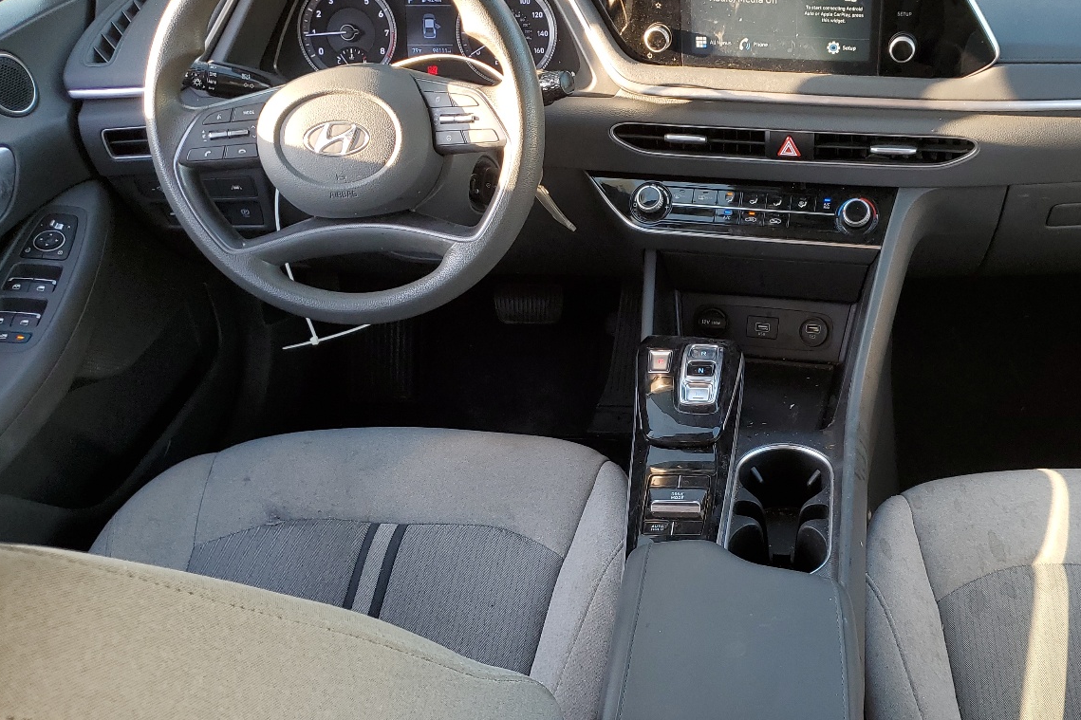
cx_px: 741
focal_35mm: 38
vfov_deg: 34.9
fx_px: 1141
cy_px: 432
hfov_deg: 49.6
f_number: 1.5
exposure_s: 1/122
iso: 50
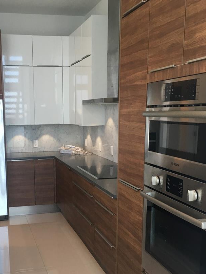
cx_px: 64
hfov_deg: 33.2
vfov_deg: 43.4
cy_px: 176
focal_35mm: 43
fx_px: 341
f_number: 2.2
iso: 32
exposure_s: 1/30
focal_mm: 4.15
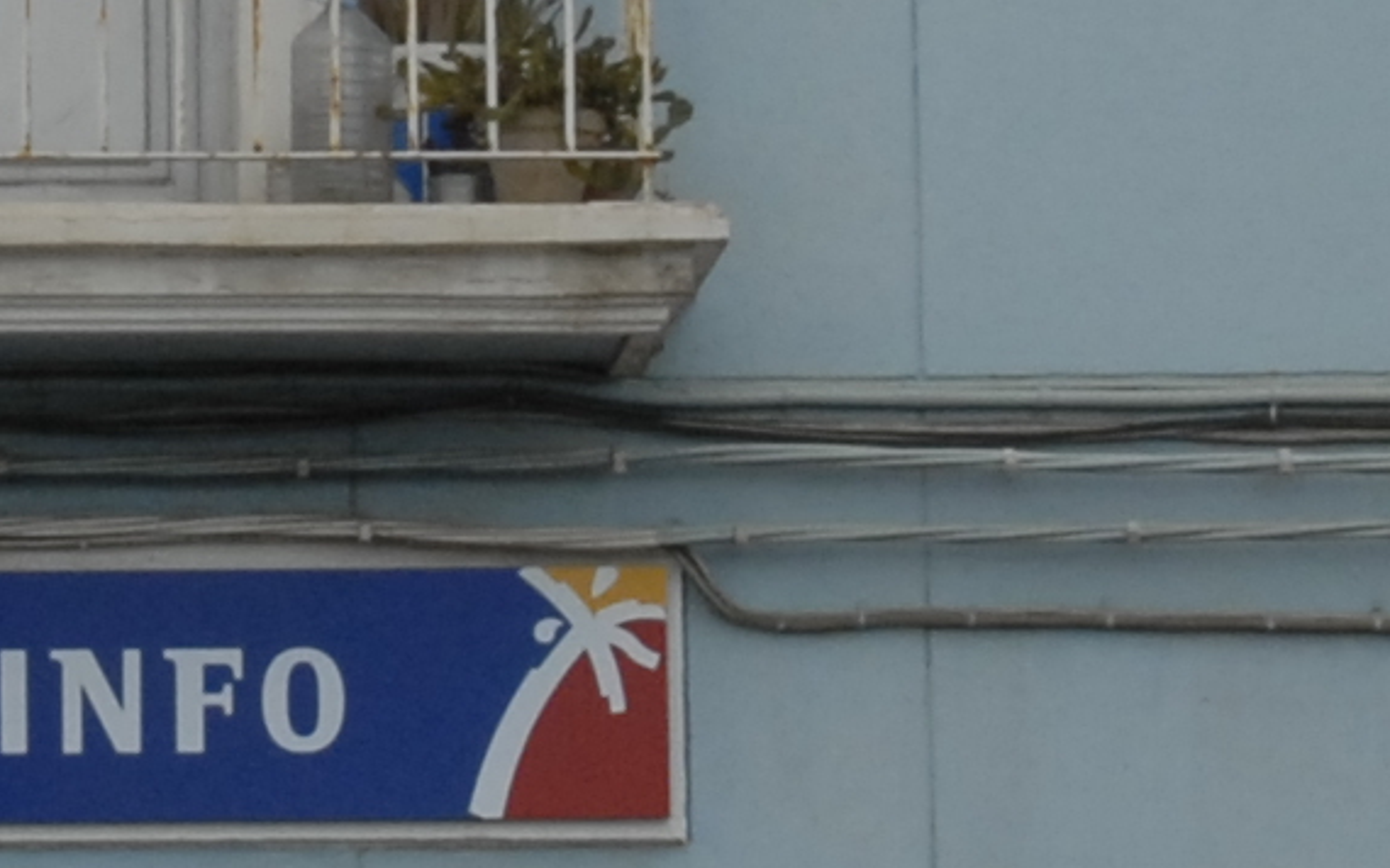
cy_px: 115
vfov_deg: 4.4
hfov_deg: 6.9
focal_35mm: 301
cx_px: -119
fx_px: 11418
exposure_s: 1/350
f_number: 10
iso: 400
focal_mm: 29
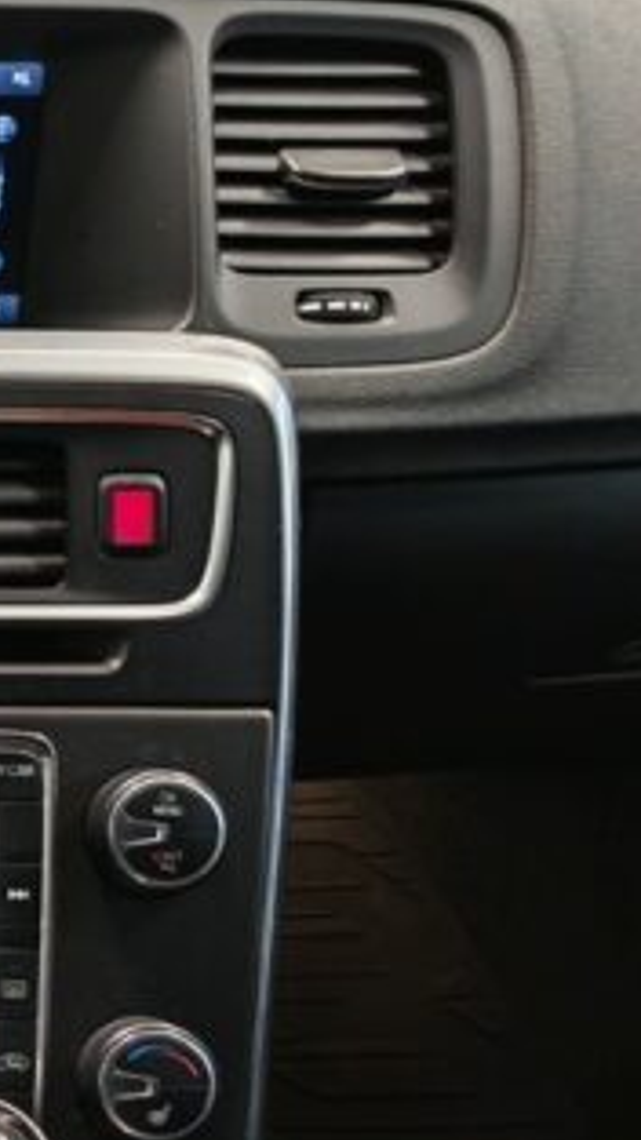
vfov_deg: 25.9
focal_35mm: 82
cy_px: 670
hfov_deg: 11.2
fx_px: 2478
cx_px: -1096
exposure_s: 1/50
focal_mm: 5.4
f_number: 1.6
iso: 200
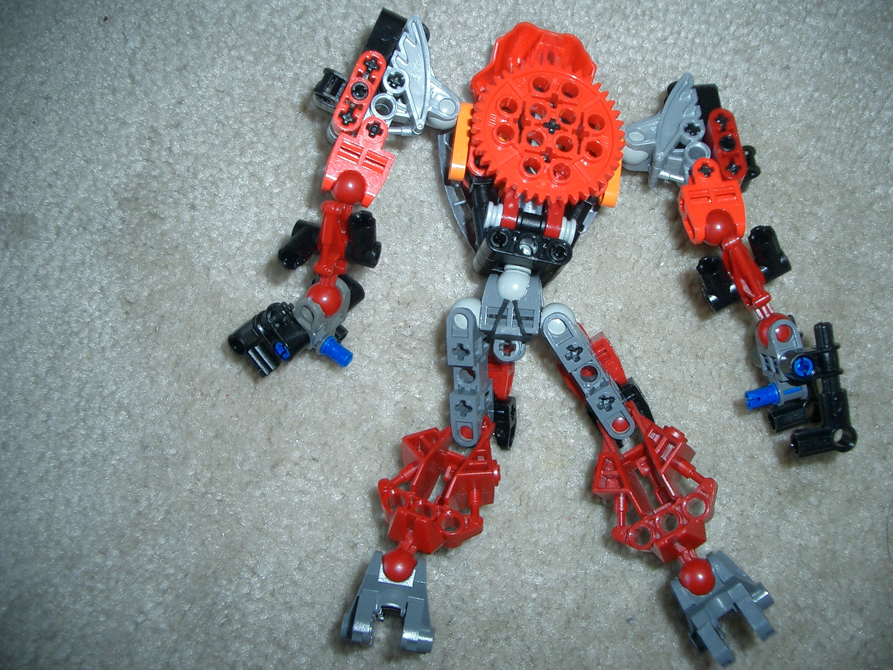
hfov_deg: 52.6
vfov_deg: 40.7
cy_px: 335
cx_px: 446
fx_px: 903
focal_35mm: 35
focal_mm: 5.8
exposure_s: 1/40
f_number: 2.6
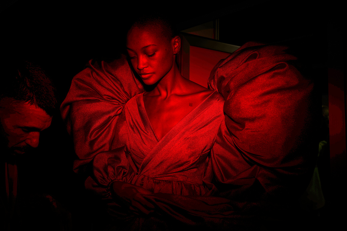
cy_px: 116
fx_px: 337
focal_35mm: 35
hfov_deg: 54.4
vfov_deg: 37.9
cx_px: 174
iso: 50
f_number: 5.6
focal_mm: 35
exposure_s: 1/400
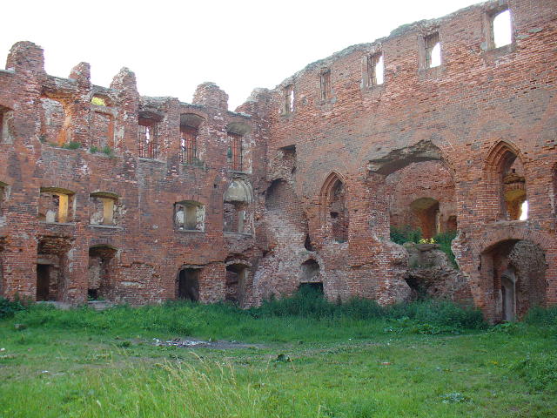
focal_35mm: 37
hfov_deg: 50.1
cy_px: 209
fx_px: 595
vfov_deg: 38.7
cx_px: 278
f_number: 2.8
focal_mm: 6.1
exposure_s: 1/125
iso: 80
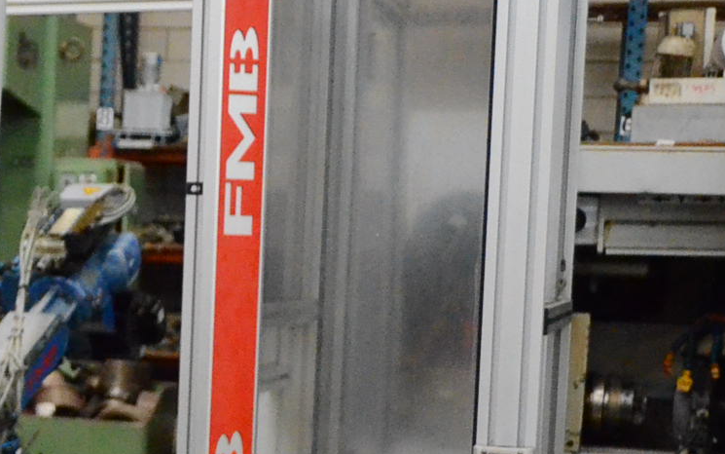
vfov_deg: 11.7
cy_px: 395
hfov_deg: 16.5
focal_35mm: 111
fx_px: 2194
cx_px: -465
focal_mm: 22
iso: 6400
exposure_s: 1/500
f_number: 3.8
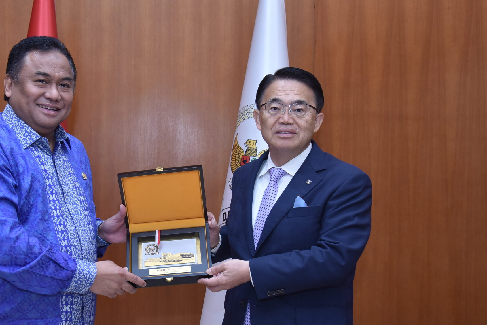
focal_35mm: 53
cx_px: 158
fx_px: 717
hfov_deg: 37.1
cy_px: 170
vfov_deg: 25.5
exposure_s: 1/125
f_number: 4
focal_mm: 35
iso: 1000
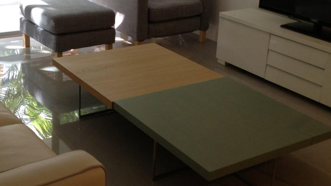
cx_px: 154
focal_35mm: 62
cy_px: 60
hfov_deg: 33.8
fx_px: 544
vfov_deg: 19.4
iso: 80
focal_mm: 4.28
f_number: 2.4
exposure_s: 1/20
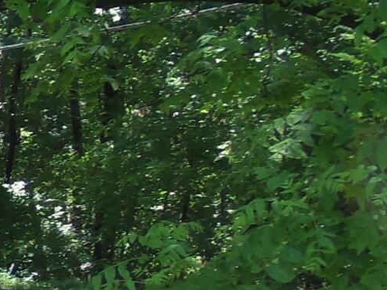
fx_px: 1744
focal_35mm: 156
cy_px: 326
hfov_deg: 10.6
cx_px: -582
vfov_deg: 9.4
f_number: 3.2
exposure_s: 1/80
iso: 64
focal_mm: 4.7
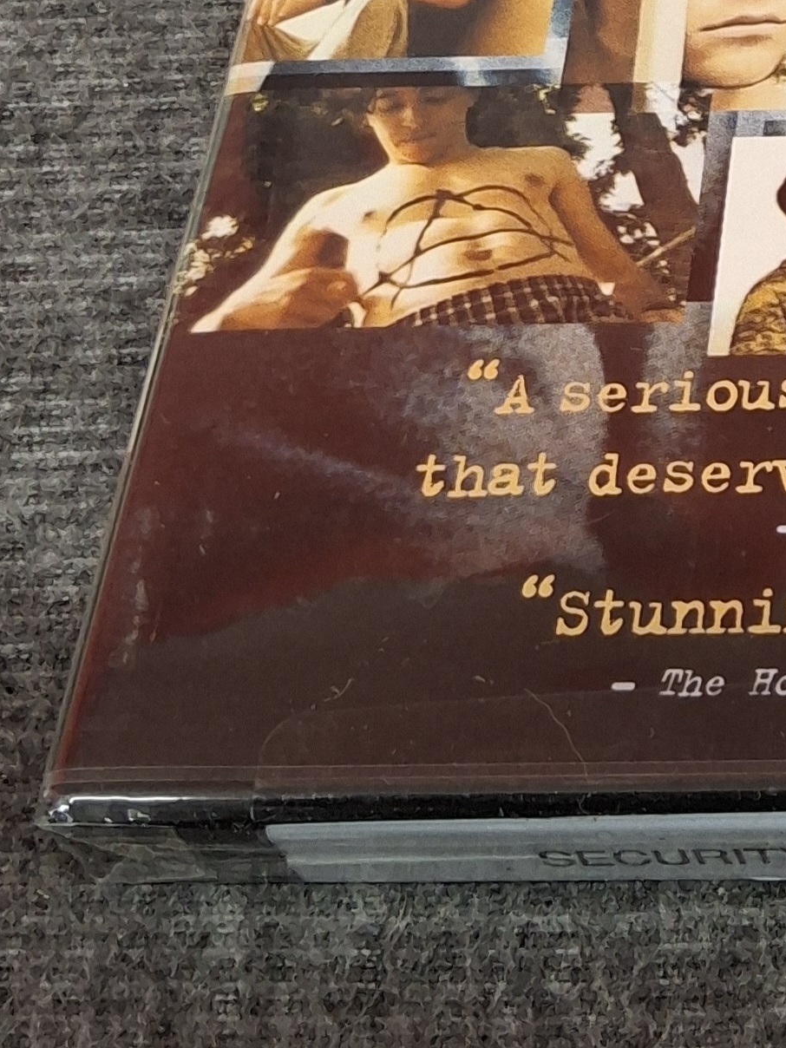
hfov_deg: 20.7
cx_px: 966
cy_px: -46
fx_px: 1998
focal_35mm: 66
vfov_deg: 27.4
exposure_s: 1/60.2
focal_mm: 3.08
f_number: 2
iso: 200
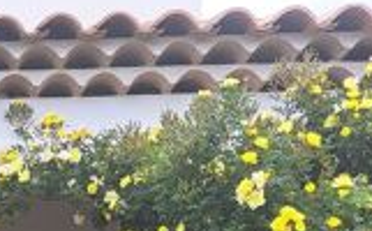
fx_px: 769
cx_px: -69
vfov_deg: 15.0
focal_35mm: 76
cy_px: 404
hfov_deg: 24.7
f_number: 1.8
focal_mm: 5.23
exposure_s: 1/459
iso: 50
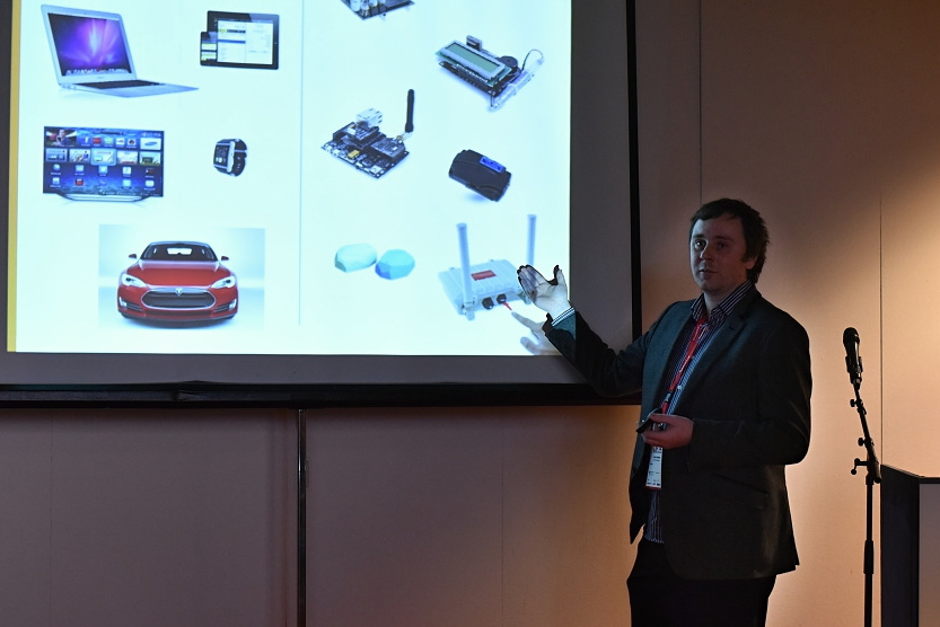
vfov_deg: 25.1
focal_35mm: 54
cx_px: 484
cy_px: 324
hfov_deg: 36.9
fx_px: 1410
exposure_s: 1/500
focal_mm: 50
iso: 4000
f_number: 3.5
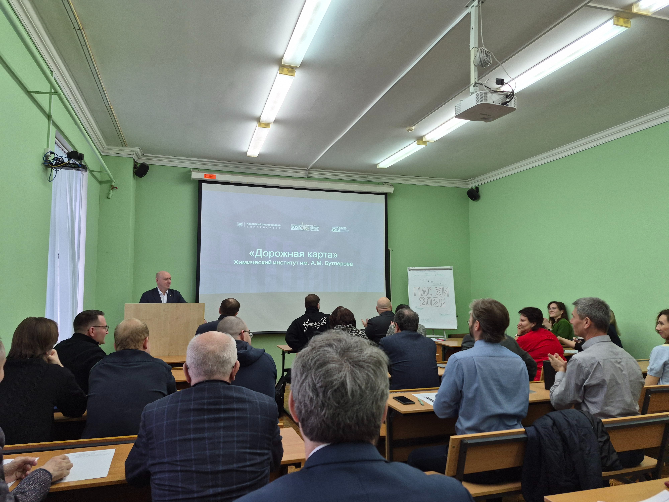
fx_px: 445
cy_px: 251
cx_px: 334
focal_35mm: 23
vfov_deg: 58.9
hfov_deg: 73.9
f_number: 1.8
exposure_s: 1/100
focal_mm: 5.4
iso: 100
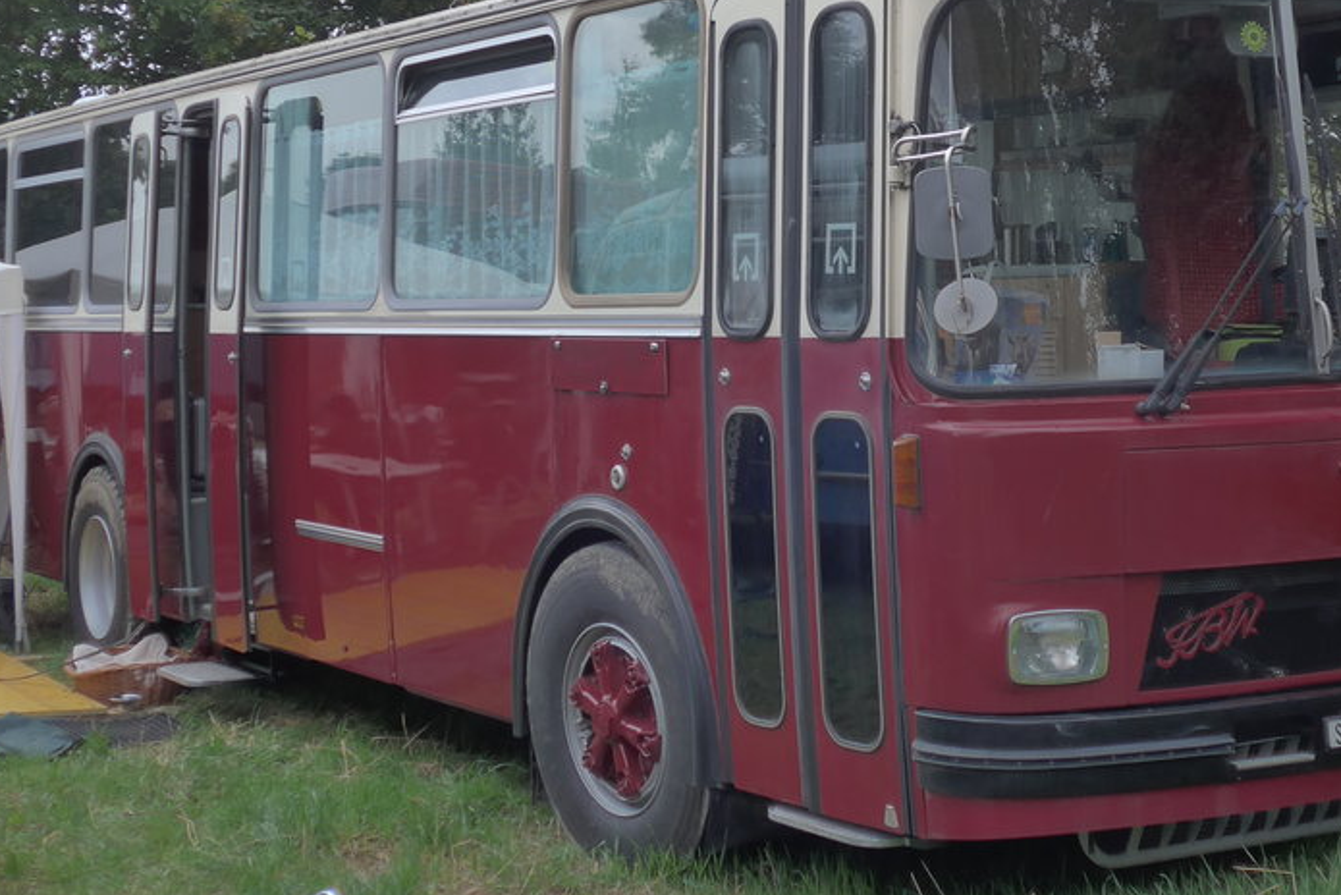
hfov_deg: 28.7
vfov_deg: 19.3
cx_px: 824
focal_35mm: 70
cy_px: 195
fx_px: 2608
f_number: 2.5
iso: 160
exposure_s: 1/250
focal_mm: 8
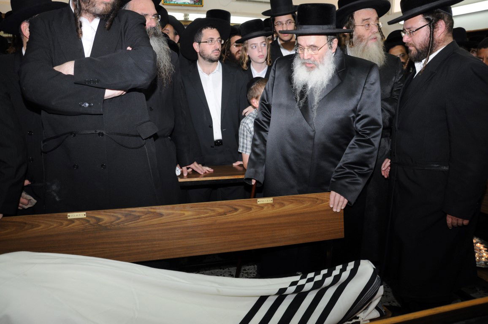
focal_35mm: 27
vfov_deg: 47.8
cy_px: 162
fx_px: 366
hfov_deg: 67.4
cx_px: 244
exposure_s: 1/100
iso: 400
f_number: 5.6
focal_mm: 18
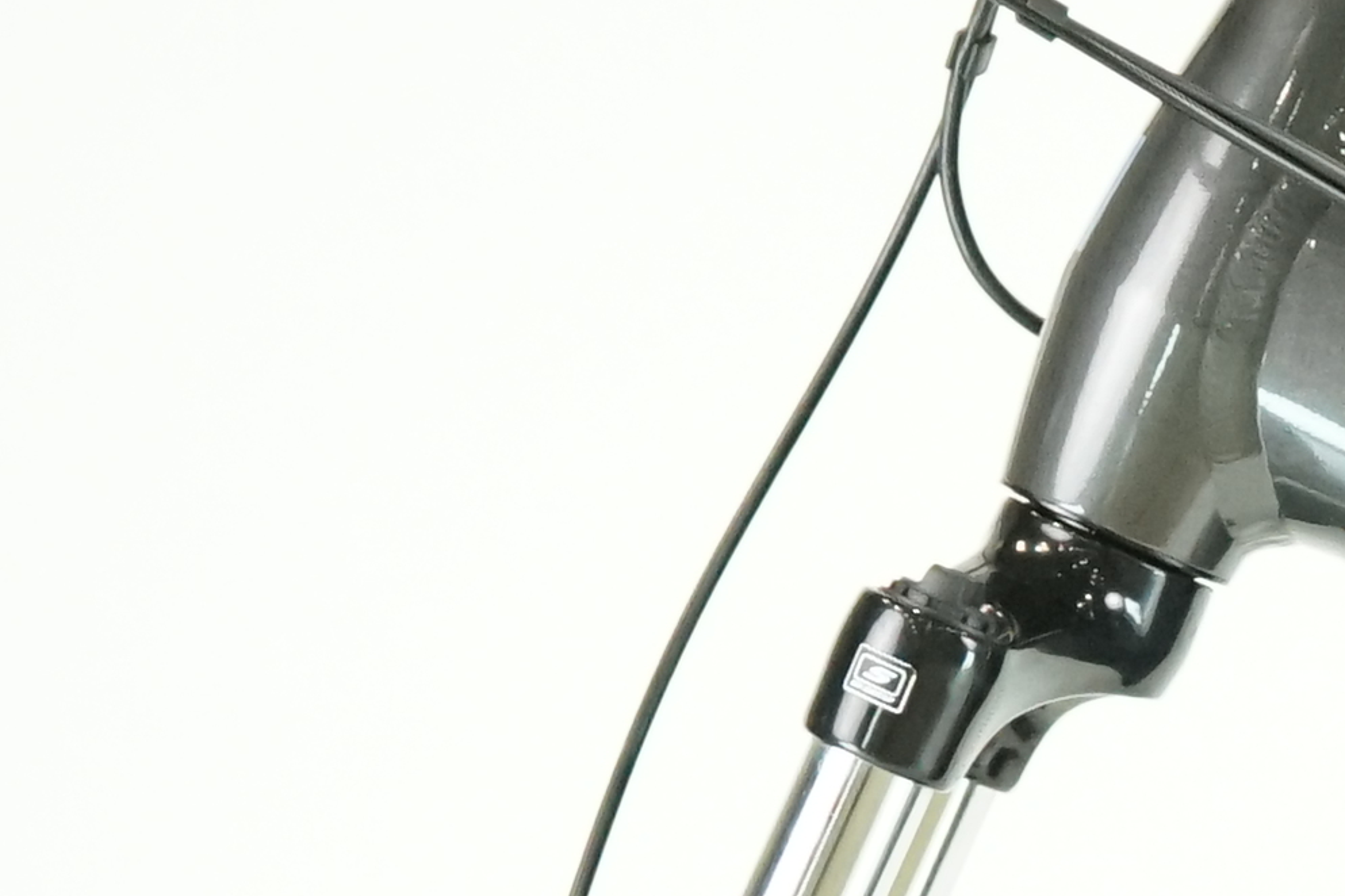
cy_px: 1520
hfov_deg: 6.4
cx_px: 2495
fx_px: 11727
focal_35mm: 314
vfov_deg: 4.3
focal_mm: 52
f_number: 5
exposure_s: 1/200
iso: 2500
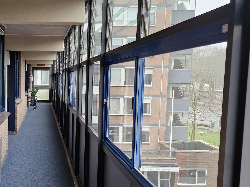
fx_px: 311
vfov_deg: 33.5
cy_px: 110
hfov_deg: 41.6
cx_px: 43
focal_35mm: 43
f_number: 1.8
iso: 200
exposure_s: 1/180
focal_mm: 5.5
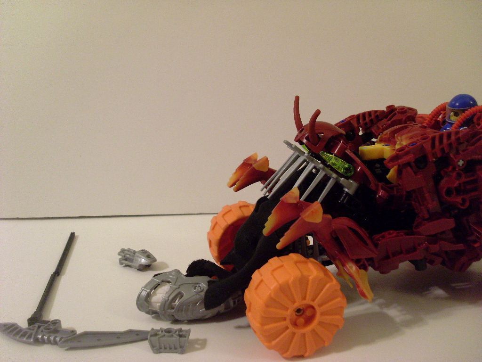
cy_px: 181
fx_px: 529
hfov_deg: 49.0
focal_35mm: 38
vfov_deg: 37.7
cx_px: 241
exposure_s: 1/10
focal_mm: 6.3
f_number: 3
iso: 200
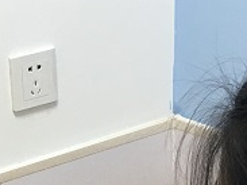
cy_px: 345
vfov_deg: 10.8
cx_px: 14
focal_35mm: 128
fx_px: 913
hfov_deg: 15.2
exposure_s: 1/17
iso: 32
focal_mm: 4.15
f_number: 2.2
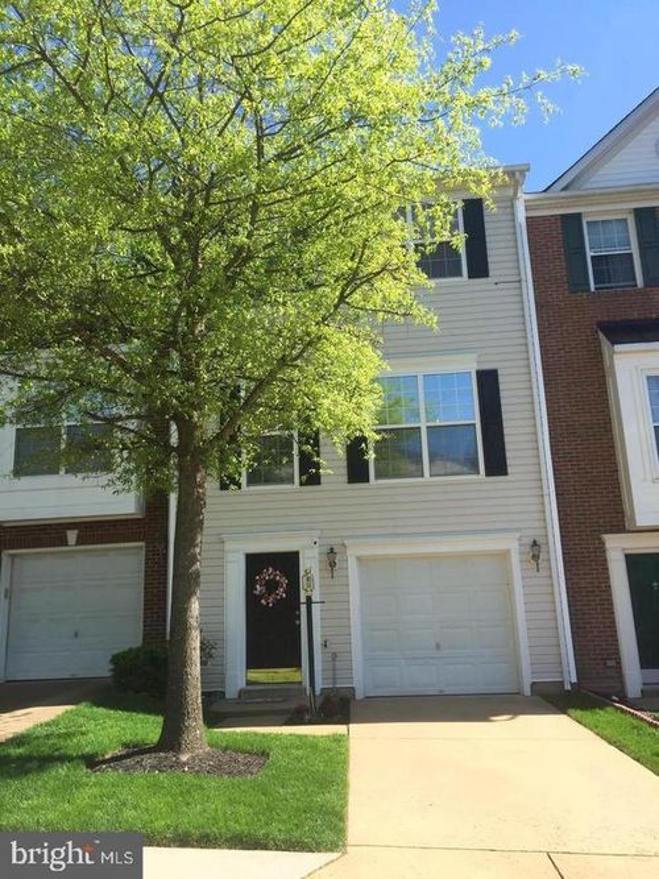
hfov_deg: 48.2
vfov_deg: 61.7
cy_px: 440
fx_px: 736
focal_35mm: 29
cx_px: 330
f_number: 2.2
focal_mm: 4.15
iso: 32
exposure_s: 1/898
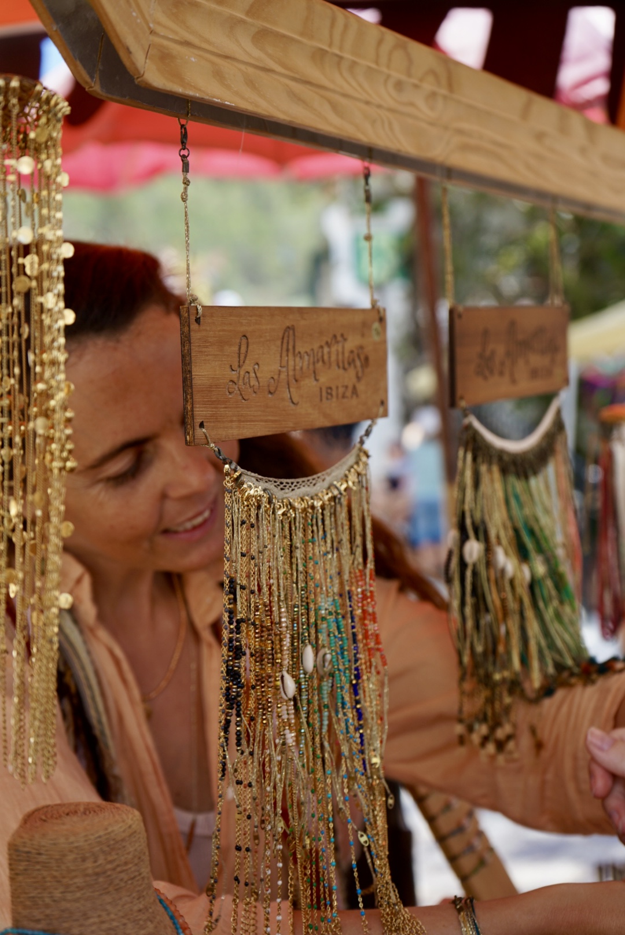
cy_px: 468
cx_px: 312
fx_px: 1482
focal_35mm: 57
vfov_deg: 35.0
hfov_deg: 23.8
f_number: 5.6
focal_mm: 57
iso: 100
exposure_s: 1/160
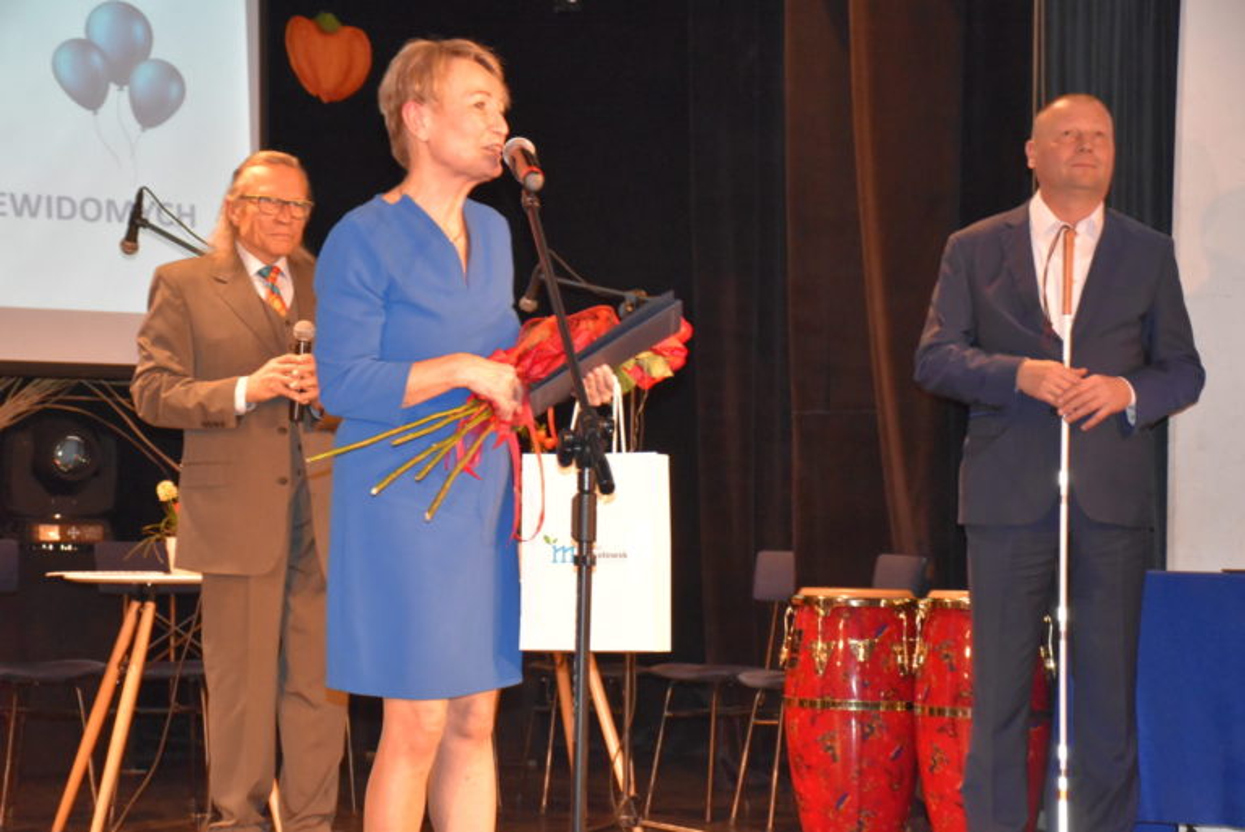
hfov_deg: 24.2
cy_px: 416
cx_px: 622
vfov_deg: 16.3
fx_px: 2907
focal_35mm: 84
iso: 3600
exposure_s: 1/60
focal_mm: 56
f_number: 4.8
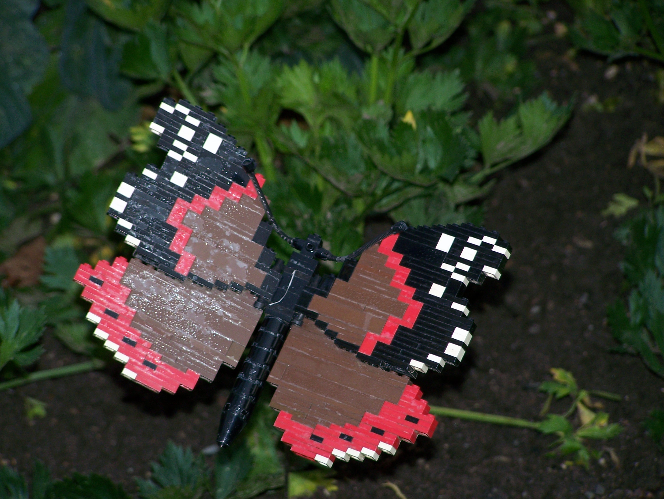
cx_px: 332
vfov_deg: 6.8
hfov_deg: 9.1
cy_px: 250
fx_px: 4184
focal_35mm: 218
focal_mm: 36.2
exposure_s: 1/160
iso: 80
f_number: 3.2
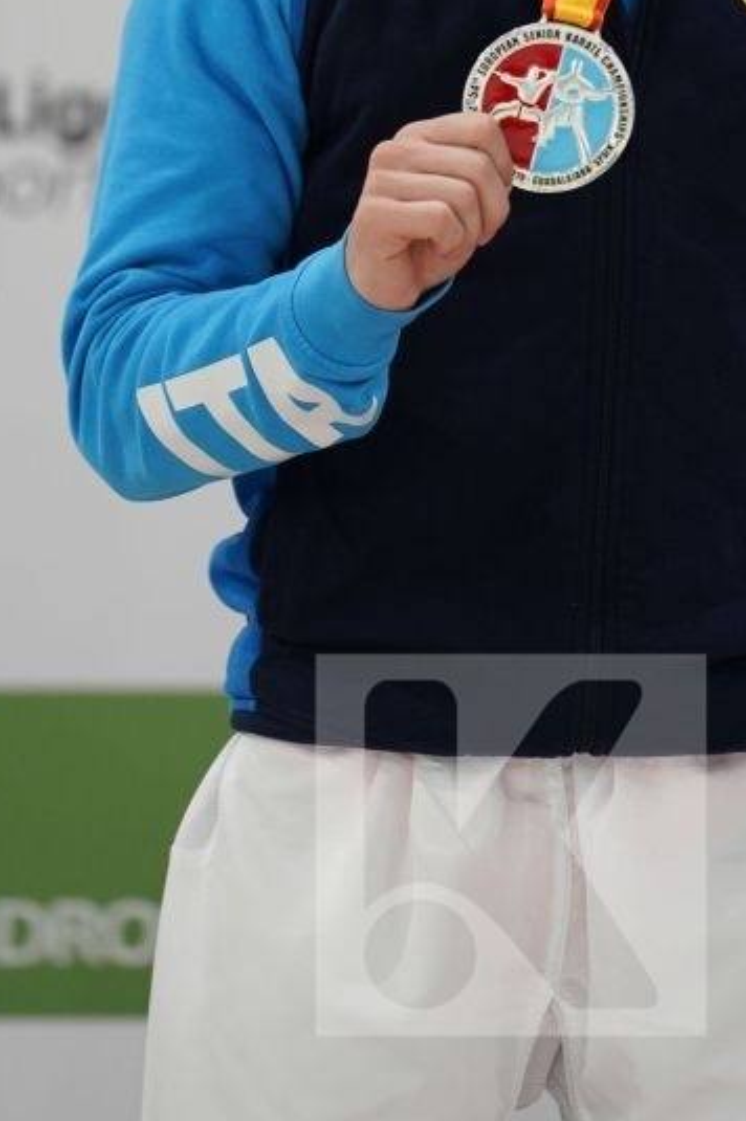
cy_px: 101
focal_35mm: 449
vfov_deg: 4.6
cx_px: 511
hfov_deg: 3.1
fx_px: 13973
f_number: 2.8
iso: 800
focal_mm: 200
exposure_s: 1/250
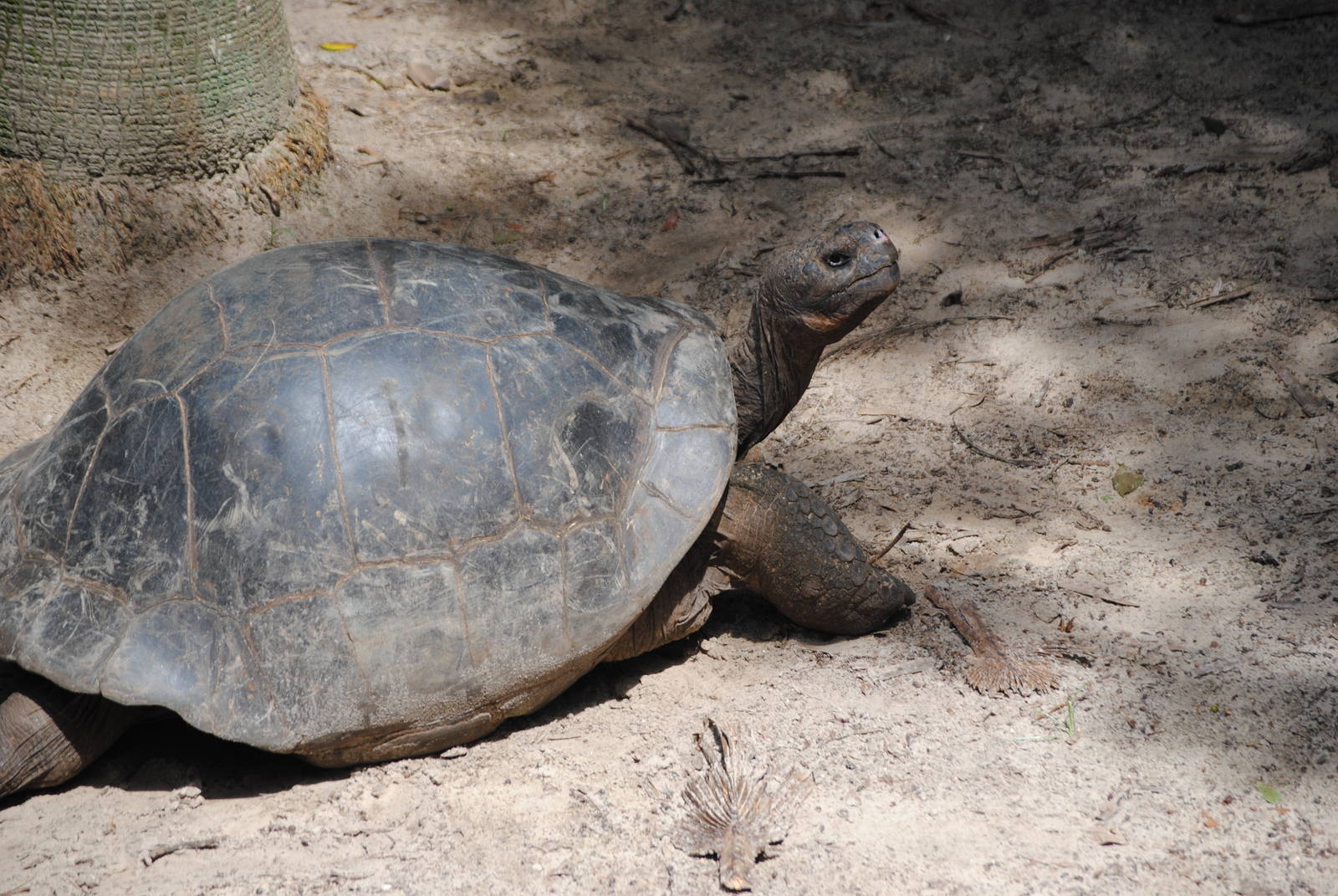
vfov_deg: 9.4
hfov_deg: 13.9
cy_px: 448
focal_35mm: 147
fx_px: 5470
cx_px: 669
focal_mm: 98
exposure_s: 1/400
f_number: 5
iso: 200
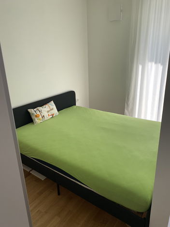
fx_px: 170
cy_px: 114
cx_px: 85
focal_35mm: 26
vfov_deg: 67.3
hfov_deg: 53.0
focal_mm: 4.25
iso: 32
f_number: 1.8
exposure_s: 1/184
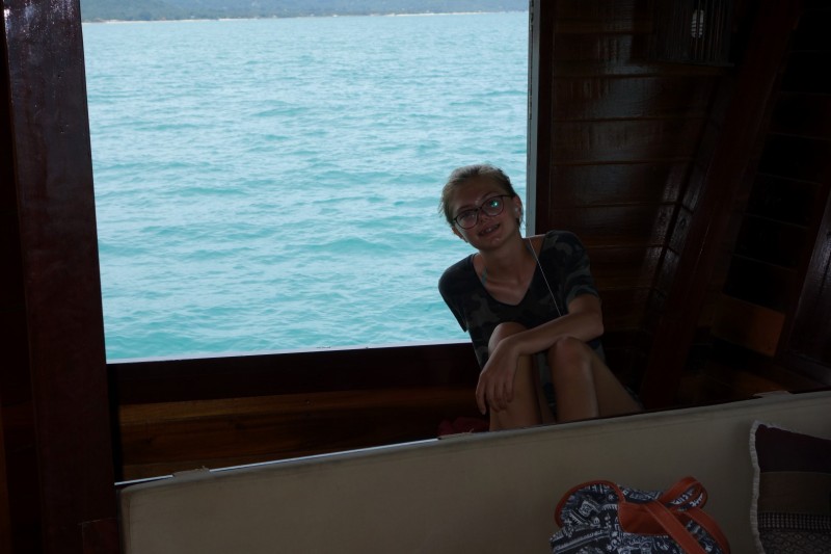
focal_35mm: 58
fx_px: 1338
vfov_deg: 23.4
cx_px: 416
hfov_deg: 34.5
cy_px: 277
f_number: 5.6
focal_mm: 21.53
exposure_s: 1/320
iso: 125
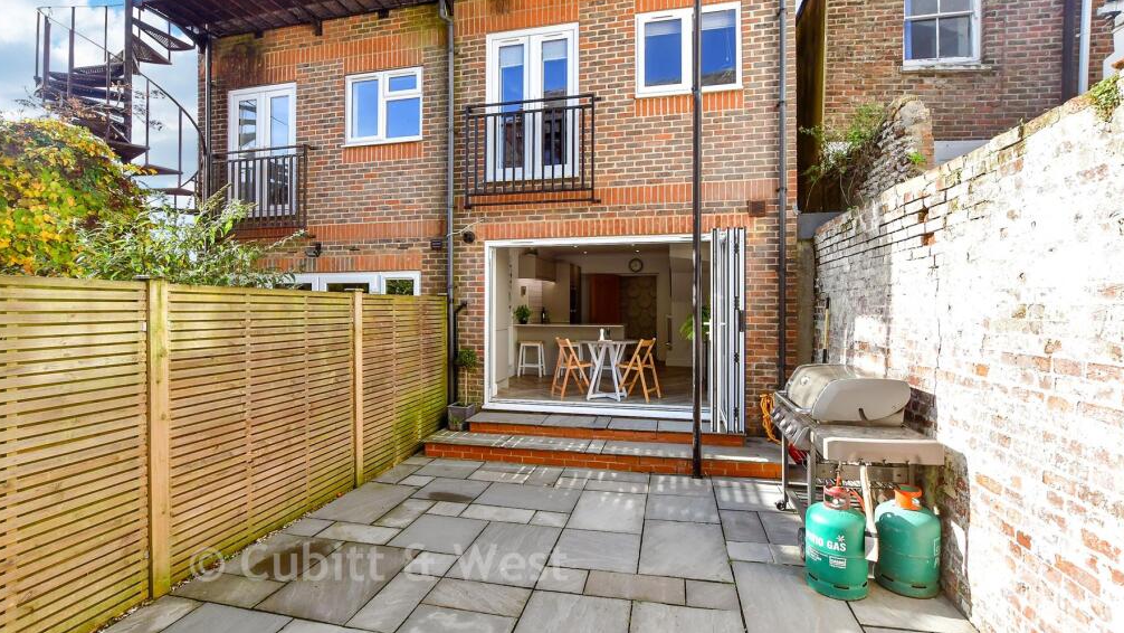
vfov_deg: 67.1
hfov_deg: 99.4
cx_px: 561
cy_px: 301
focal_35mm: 16
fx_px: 477
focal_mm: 10
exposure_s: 1/250
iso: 400
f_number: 8
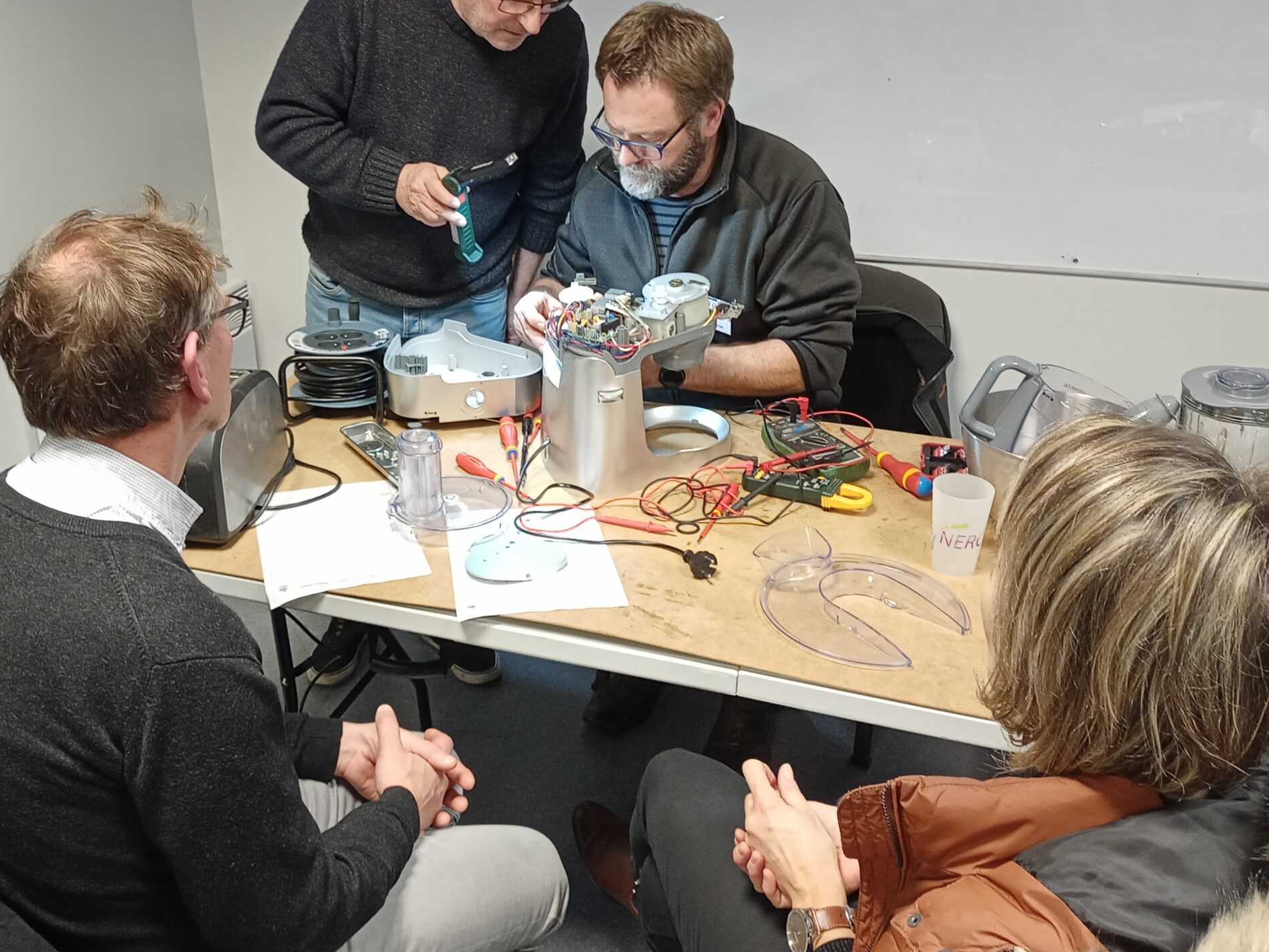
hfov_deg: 48.7
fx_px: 1393
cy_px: 394
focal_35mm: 38
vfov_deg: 37.6
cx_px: 520
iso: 314
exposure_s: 1/50
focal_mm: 4.71
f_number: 1.79
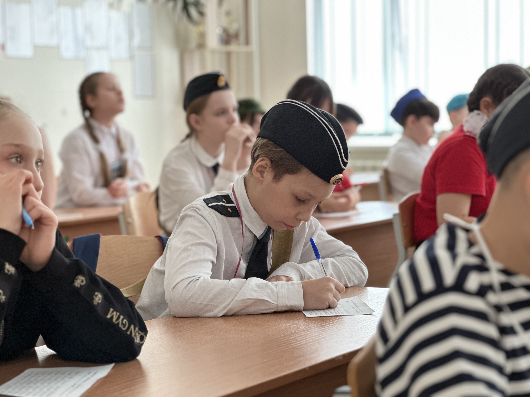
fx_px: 1179
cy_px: 198
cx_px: 265
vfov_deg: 19.1
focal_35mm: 77
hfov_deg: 25.3
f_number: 2.8
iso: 250
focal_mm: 9
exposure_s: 1/72
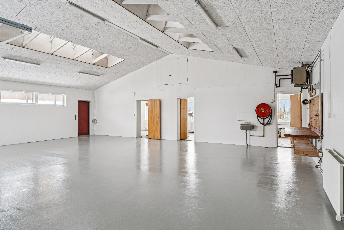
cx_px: 172
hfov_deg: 81.2
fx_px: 201
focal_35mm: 21
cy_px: 115
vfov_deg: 59.5
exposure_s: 1/8
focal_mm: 21
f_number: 10
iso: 1250
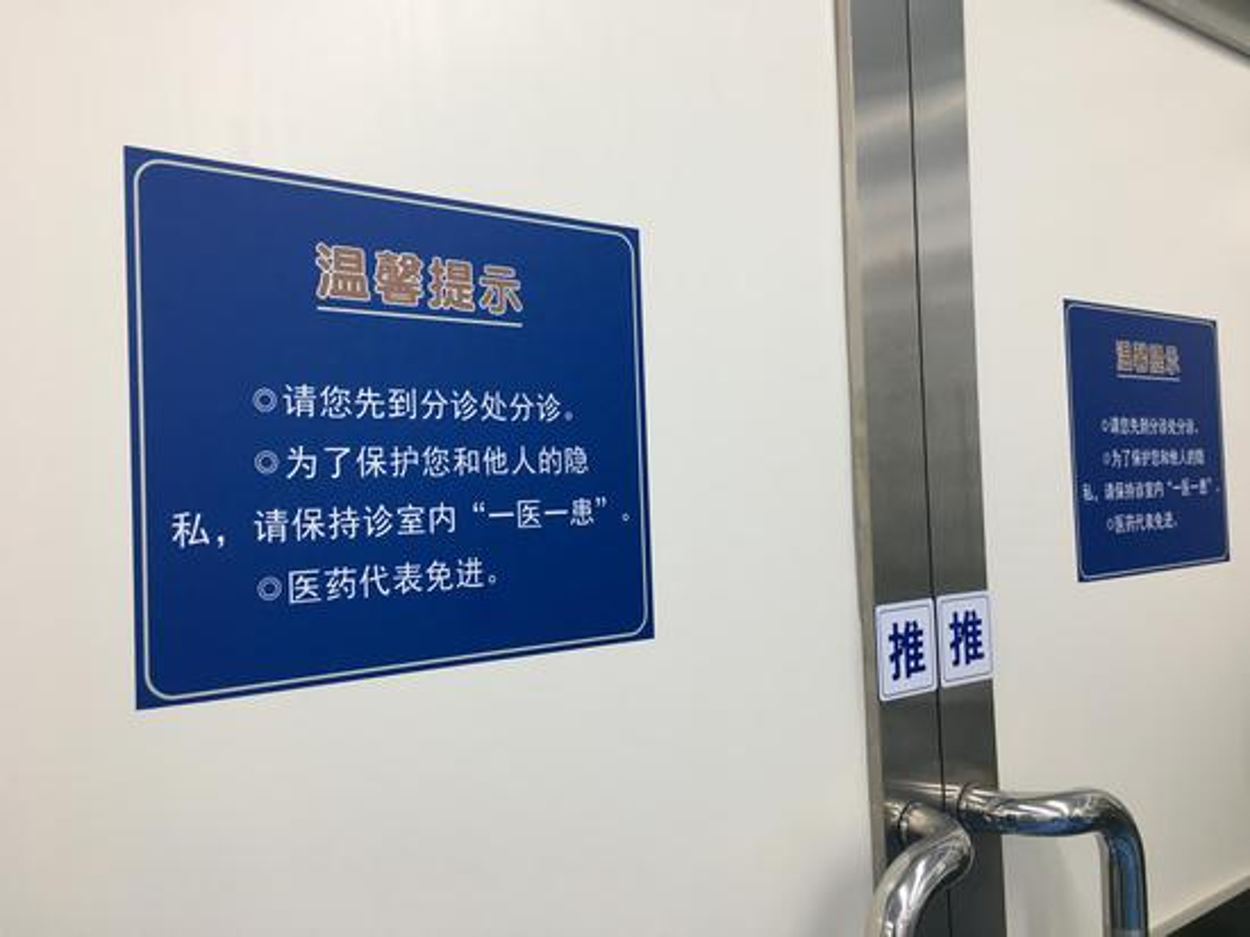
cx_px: 625
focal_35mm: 29
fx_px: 1047
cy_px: 468
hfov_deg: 61.7
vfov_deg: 48.2
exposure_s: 1/33
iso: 80
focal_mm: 4.15
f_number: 2.2
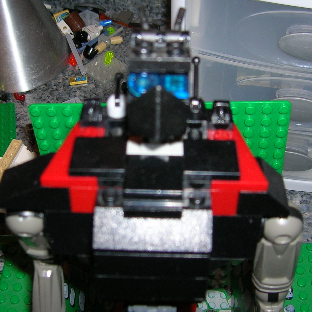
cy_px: 128
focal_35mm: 56
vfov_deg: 30.5
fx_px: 571
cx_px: 152
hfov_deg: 30.6
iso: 50
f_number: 2.9
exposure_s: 1/60.1
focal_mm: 5.7
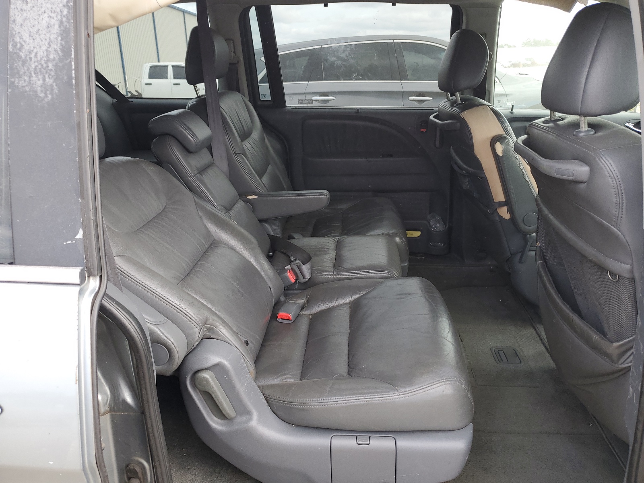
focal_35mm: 26
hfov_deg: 67.3
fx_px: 484
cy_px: 242
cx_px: 322
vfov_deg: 53.1
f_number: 1.5
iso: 50
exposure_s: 1/323
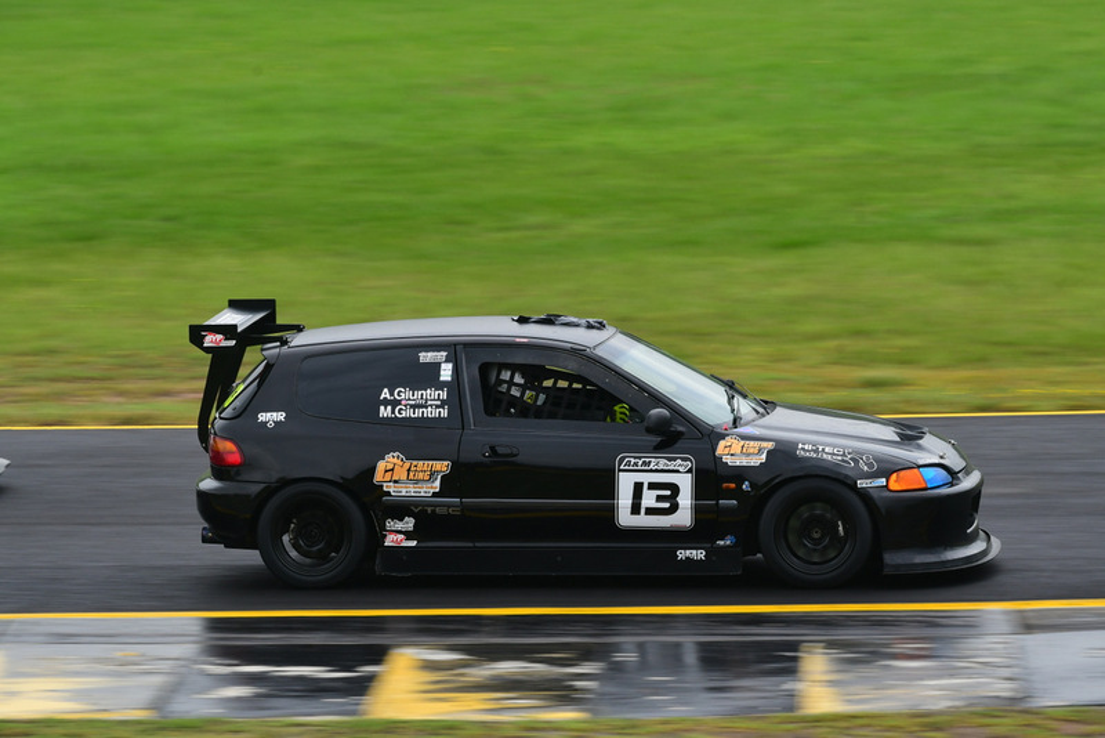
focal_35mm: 300
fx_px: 9211
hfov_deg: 6.9
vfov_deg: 4.6
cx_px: 552
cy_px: 369
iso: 400
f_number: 11
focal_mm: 200
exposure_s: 1/250
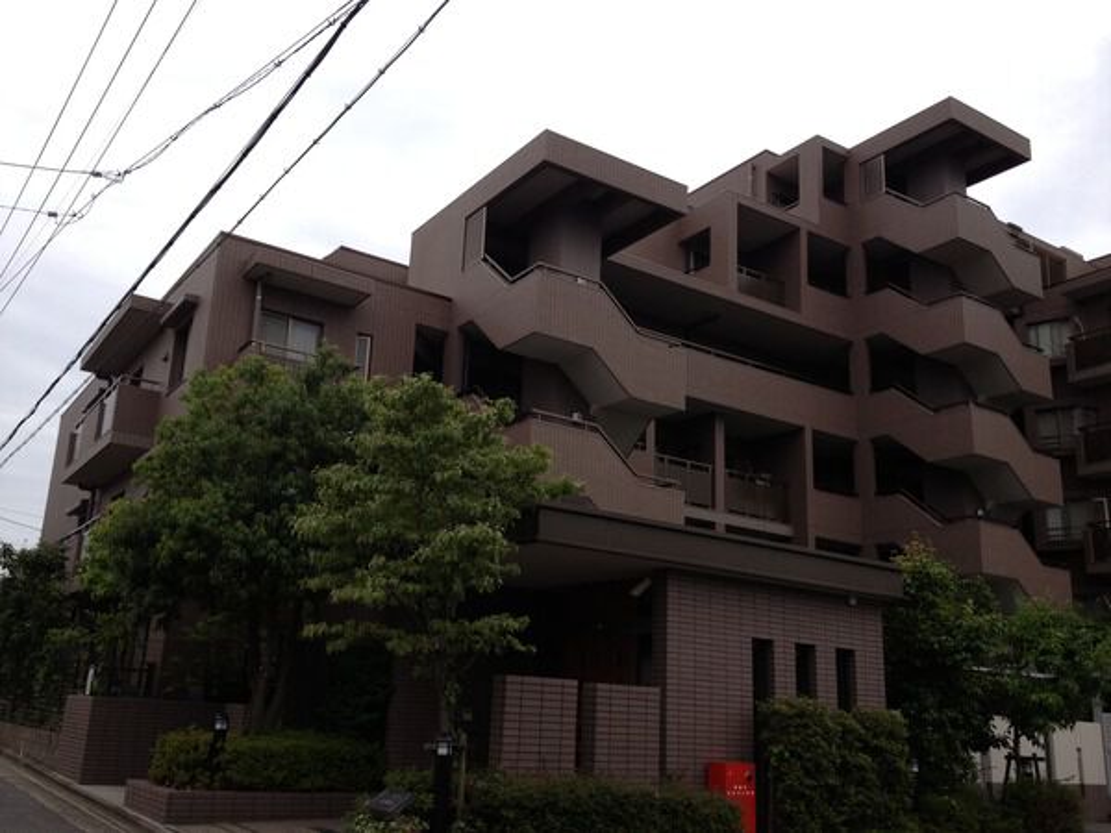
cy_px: 416
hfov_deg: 52.6
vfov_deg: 40.7
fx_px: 1123
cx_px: 556
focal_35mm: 35
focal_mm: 4.28
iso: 50
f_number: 2.4
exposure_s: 1/831
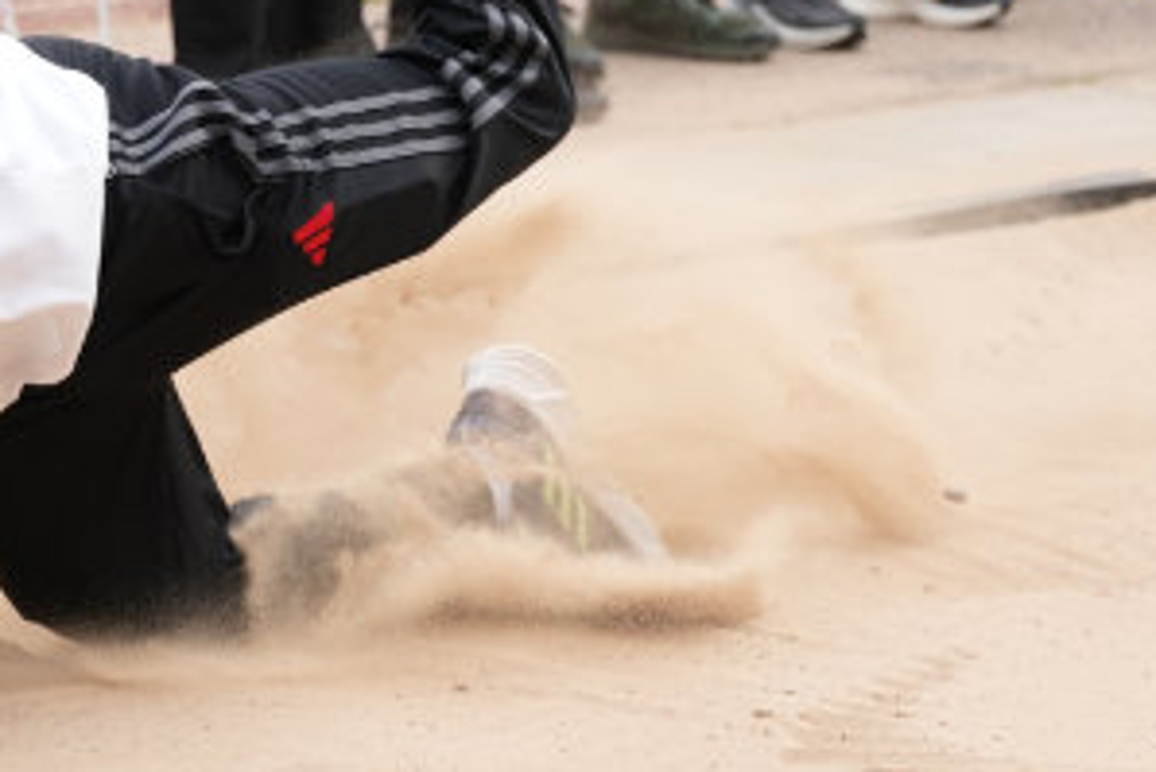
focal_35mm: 162
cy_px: 118
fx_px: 5216
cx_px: 144
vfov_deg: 8.4
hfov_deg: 12.6
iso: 250
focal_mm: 47.4
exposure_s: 1/1250
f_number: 2.8
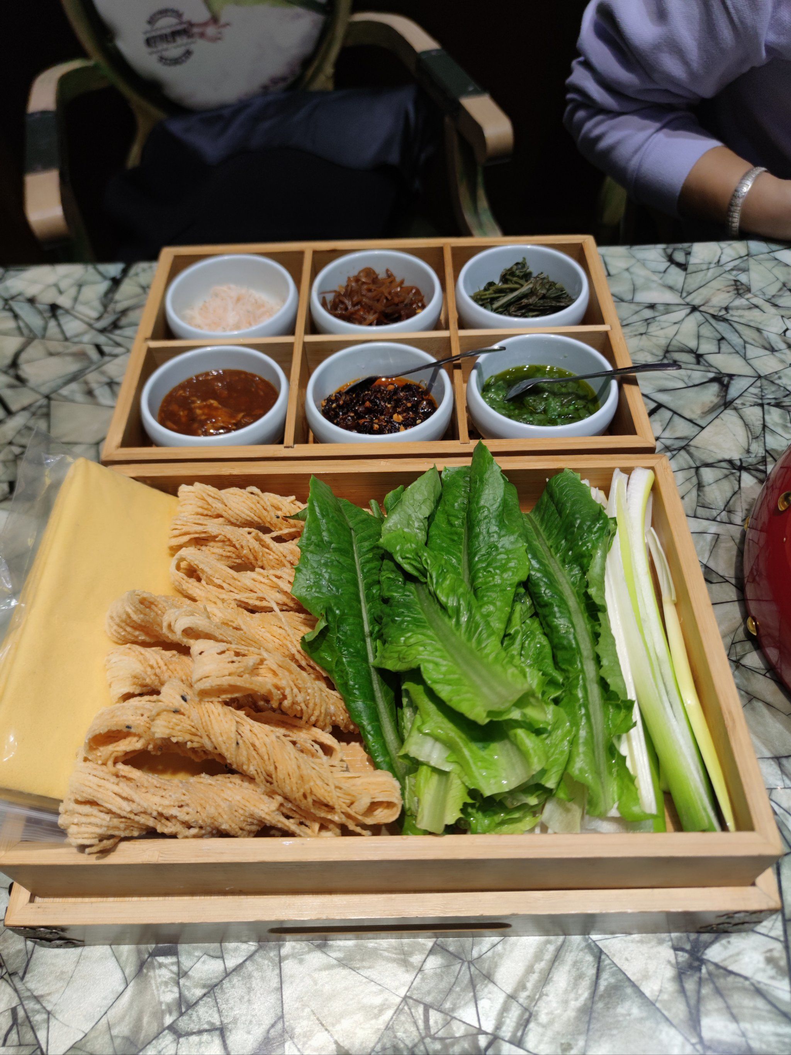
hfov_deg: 56.8
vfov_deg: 71.6
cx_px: 396
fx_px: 731
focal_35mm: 24
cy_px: 528
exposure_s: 1/100
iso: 274
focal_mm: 6.72
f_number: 1.69
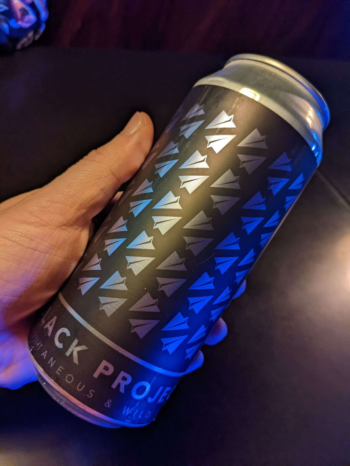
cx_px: 175
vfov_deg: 65.3
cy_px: 233
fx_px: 364
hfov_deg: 51.4
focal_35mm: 27
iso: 181
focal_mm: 4.38
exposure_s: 1/25
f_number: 1.73
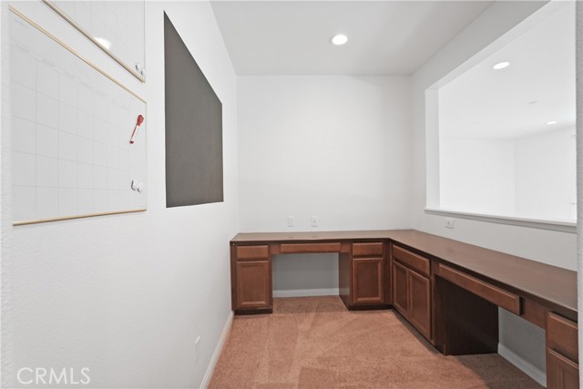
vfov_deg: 73.8
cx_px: 292
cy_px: 194
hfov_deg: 96.7
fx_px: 259
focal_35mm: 16
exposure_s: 1/15
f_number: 5.6
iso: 400
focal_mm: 16
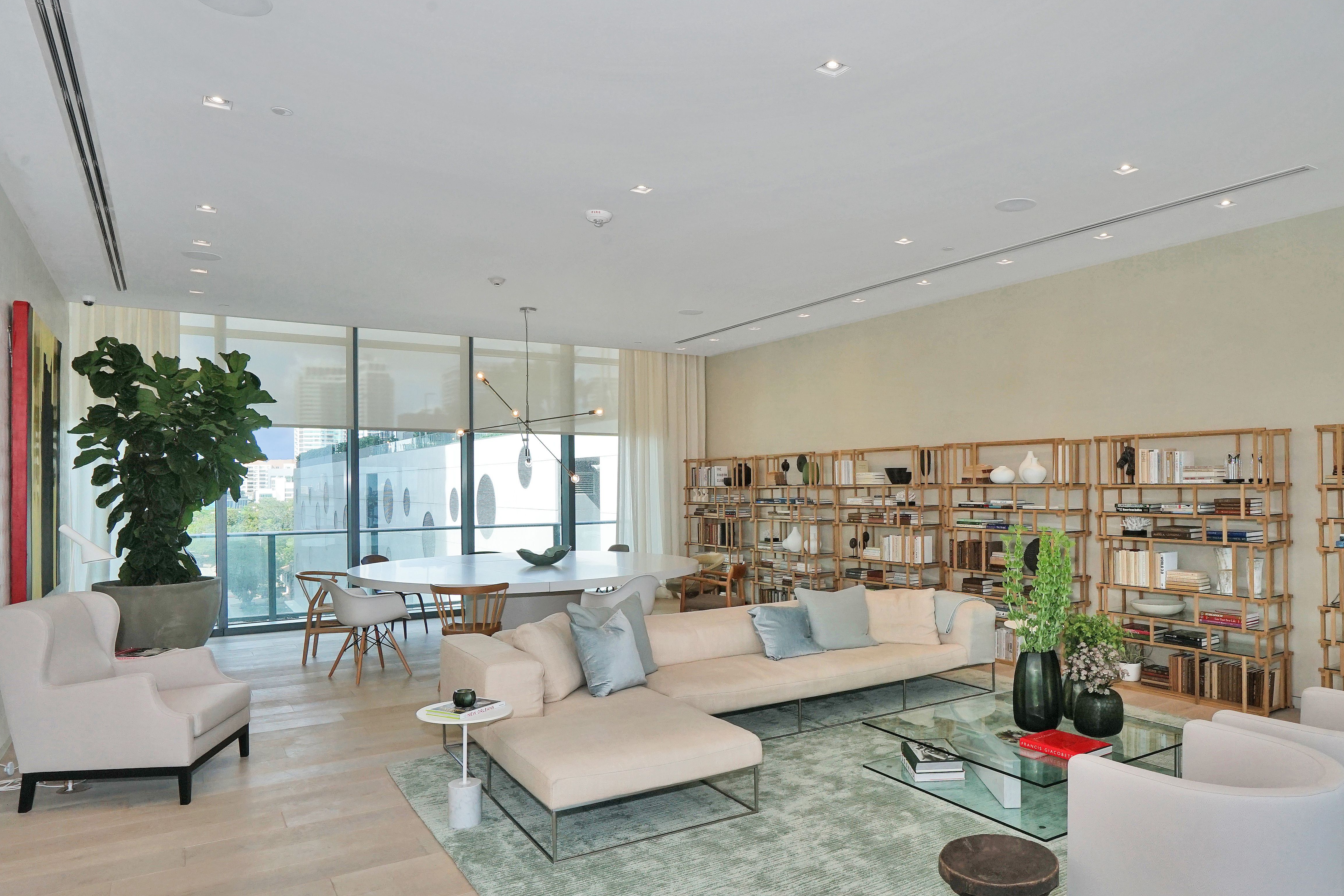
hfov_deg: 77.7
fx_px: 821
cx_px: 806
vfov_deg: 57.1
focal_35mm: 22
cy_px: 488
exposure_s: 1/160
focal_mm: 17
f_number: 11
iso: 500
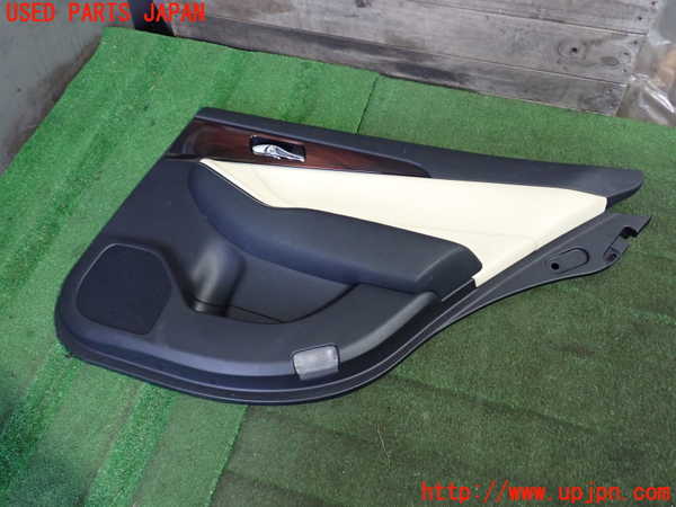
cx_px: 338
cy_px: 254
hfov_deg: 56.8
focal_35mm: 32
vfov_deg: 44.2
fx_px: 625
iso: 800
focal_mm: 5.79
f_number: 2.4
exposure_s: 1/30
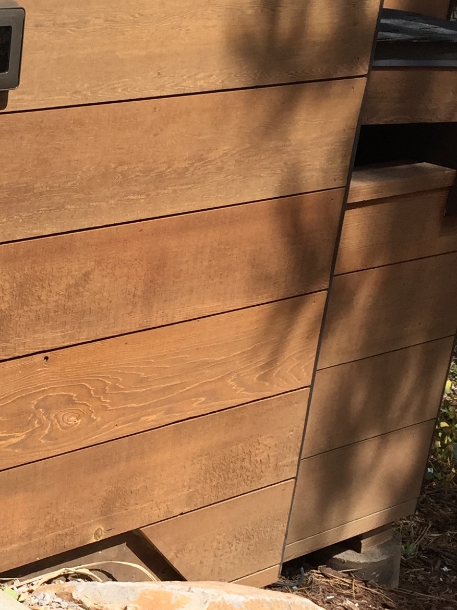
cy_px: 445
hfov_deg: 17.4
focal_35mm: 81
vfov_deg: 23.9
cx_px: -75
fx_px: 1427
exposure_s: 1/1364
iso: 32
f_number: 2.2
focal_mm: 4.15
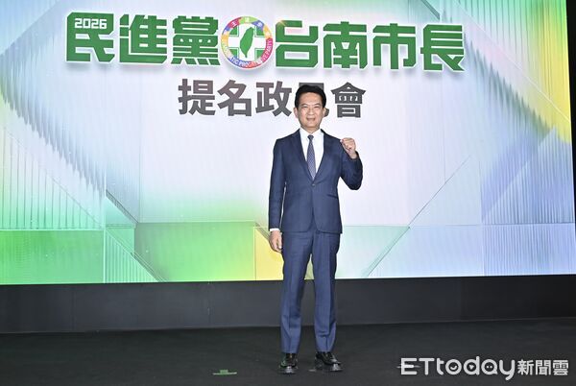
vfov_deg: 35.2
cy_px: 193
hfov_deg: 50.6
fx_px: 609
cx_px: 288
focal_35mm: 38
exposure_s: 1/200
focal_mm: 38
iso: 1600
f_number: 5.6
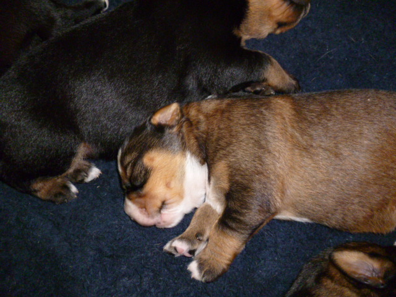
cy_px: 148
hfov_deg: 63.4
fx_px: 320
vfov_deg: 49.7
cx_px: 198
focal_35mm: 28
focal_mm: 5
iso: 400
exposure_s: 1/8
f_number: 3.1
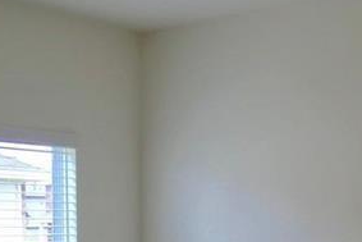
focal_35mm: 79
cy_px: 315
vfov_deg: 16.4
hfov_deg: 25.5
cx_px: 127
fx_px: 795
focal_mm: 3.99
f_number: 1.8
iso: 40
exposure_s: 1/120
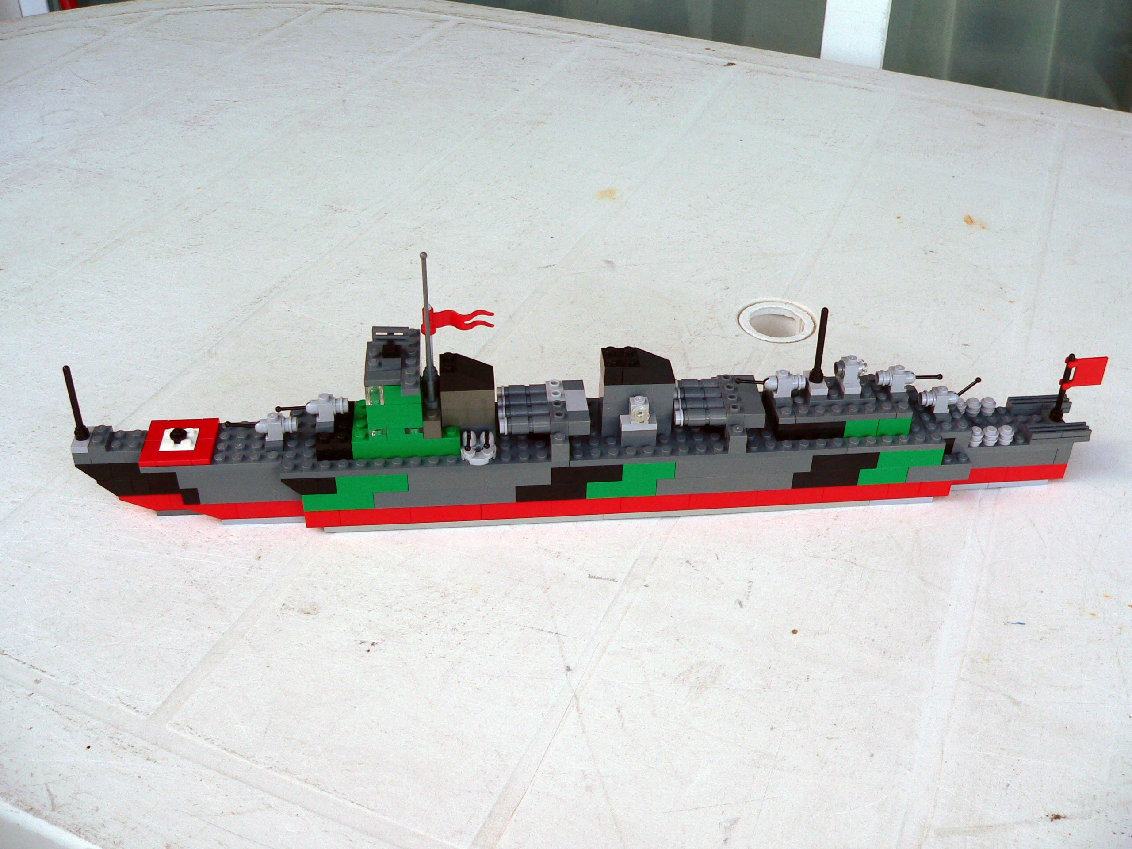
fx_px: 1177
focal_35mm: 36
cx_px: 566
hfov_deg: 51.4
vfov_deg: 39.7
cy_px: 424
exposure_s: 1/80
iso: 80
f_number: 2.8
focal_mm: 6
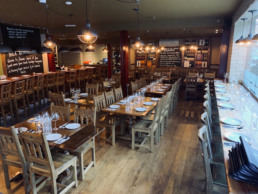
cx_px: 129
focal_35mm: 26
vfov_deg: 53.1
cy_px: 97
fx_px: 194
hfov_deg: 67.3
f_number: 1.8
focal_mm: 4.25
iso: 400
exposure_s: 1/33
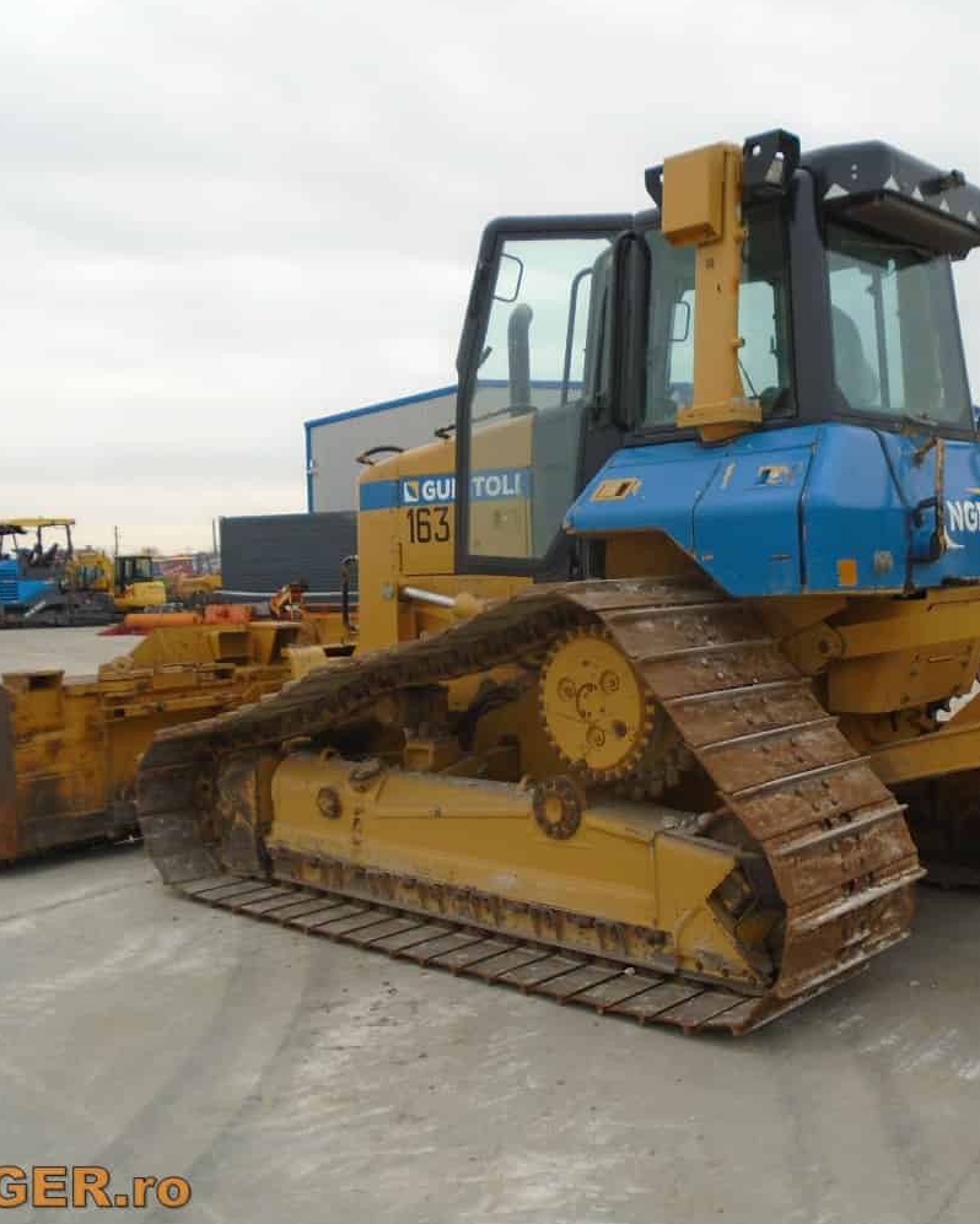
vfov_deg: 52.8
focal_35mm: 34
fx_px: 1232
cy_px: 610
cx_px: 659
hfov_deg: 42.7
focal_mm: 4.6
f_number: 3.2
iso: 100
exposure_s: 1/800
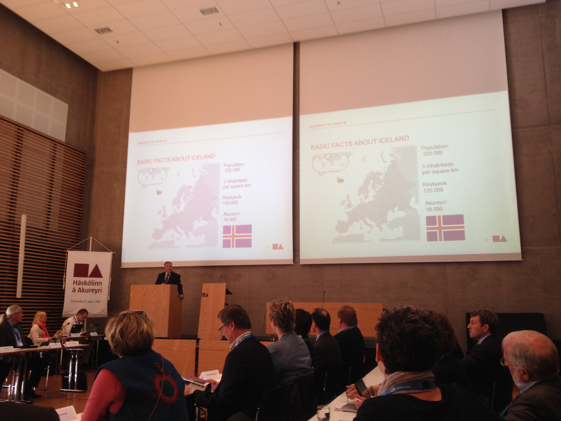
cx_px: 280
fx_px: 567
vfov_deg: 40.7
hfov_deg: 52.6
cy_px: 210
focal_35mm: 35
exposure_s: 1/20
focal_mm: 4.28
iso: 64
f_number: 2.4
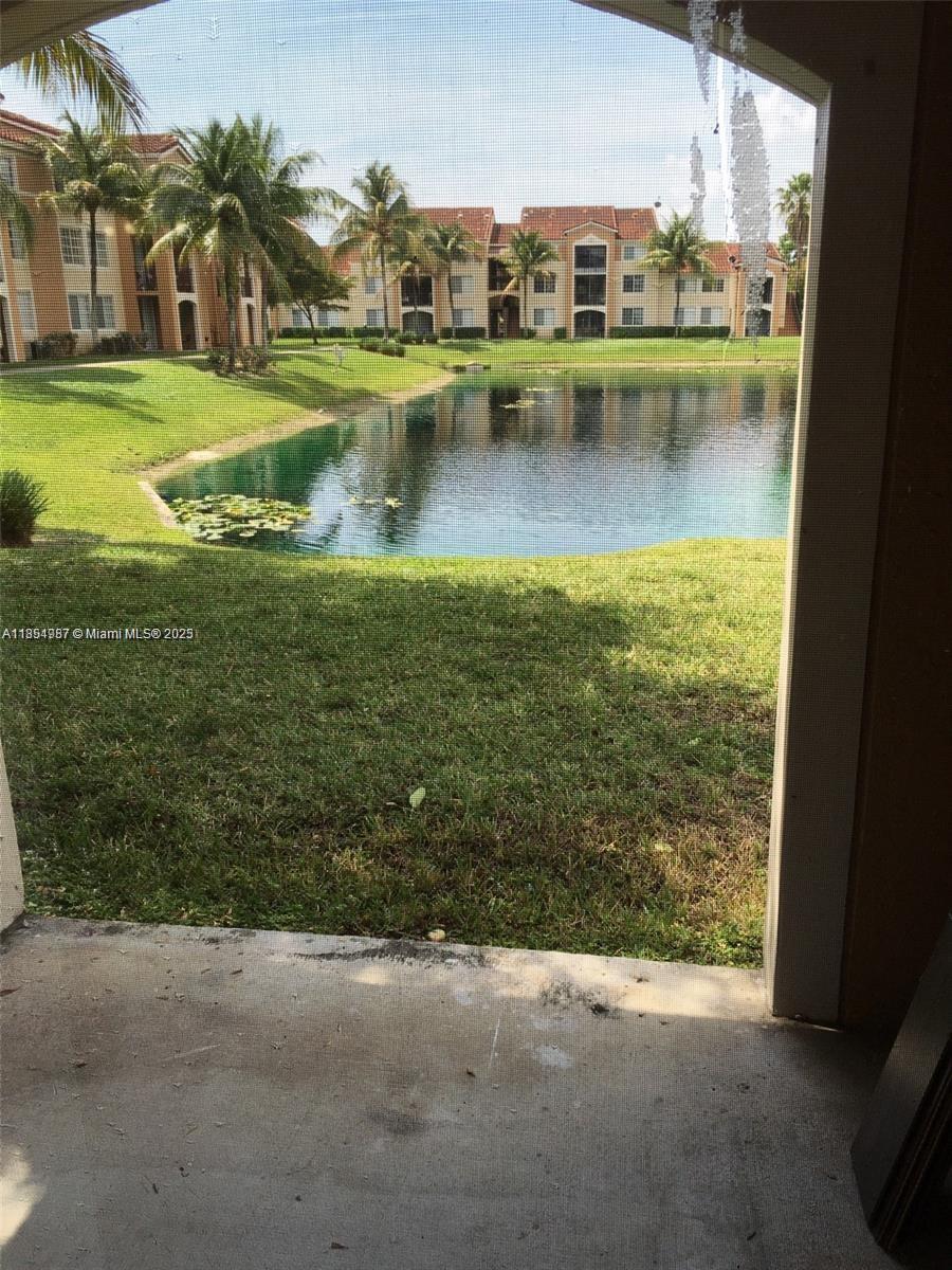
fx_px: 1063
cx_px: 476
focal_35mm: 29
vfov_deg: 61.7
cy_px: 635
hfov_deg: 48.2
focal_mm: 4.15
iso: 25
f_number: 2.2
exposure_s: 1/578
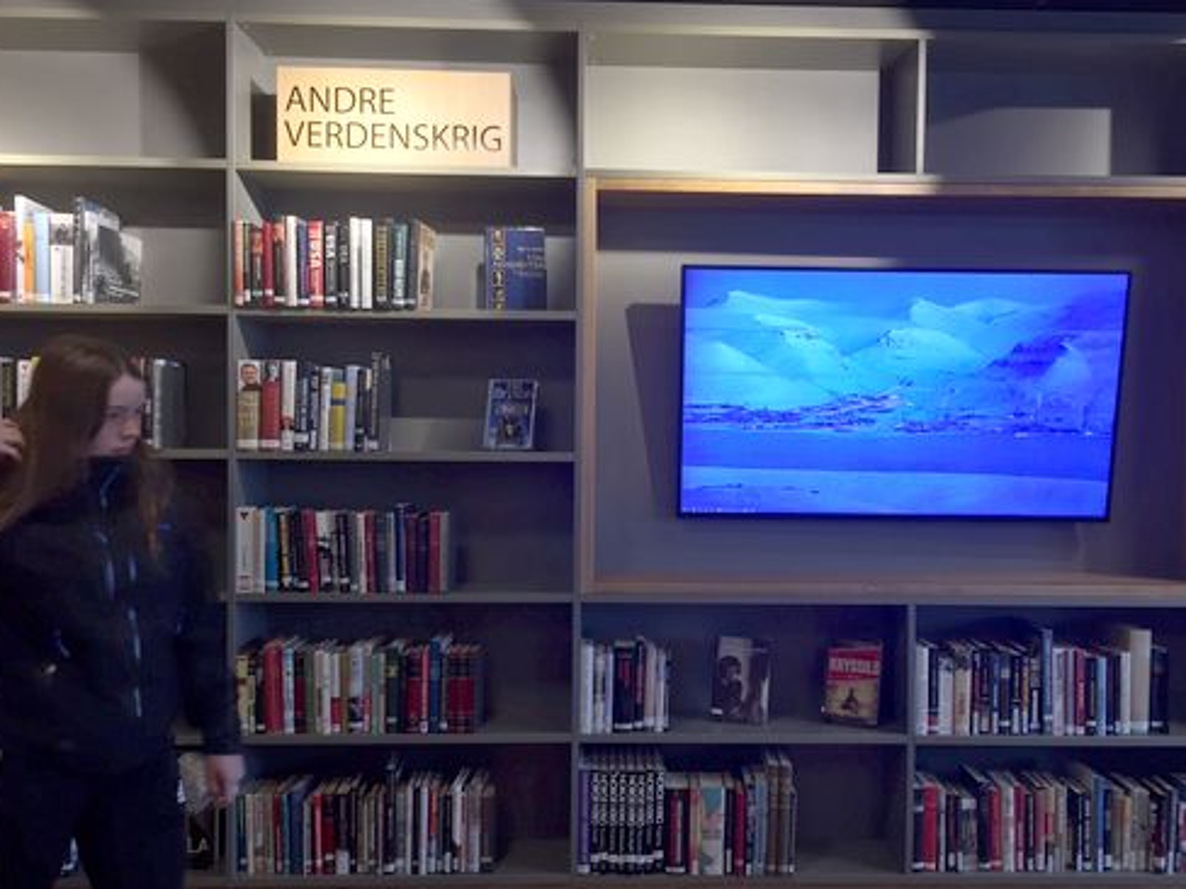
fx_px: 1131
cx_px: 657
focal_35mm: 33
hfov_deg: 55.2
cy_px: 483
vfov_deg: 42.9
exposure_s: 1/50
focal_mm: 4.15
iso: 40
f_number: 2.2
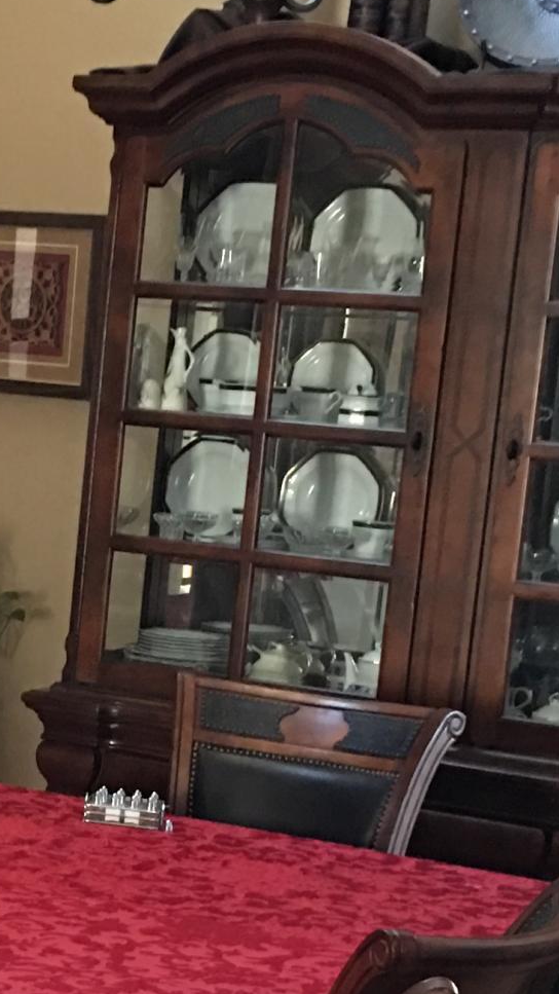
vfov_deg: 21.6
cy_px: 730
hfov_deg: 11.8
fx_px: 2582
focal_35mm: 98
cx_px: -265
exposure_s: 1/4
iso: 80
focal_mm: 4.15
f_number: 2.2
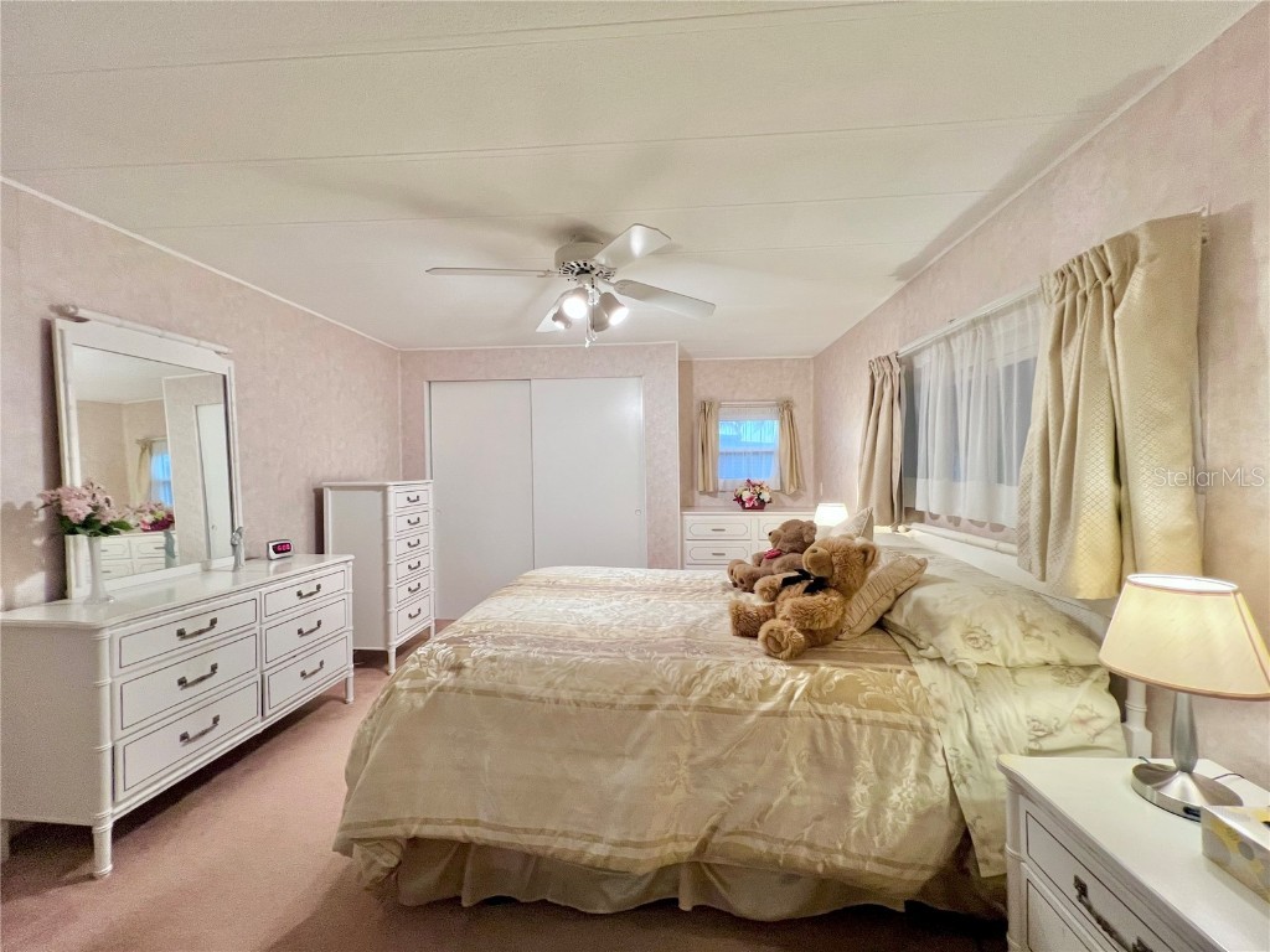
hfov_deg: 106.2
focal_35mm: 13
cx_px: 635
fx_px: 477
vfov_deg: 89.9
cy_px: 476
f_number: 1.8
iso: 250
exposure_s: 1/60
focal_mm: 1.57
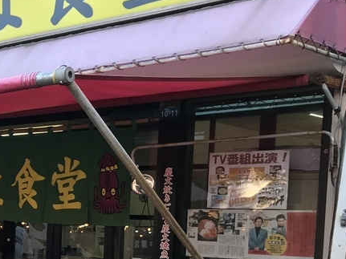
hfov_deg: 22.3
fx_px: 779
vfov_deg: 18.5
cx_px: -112
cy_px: 247
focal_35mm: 78
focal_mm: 3.99
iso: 20
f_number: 1.8
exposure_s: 1/241
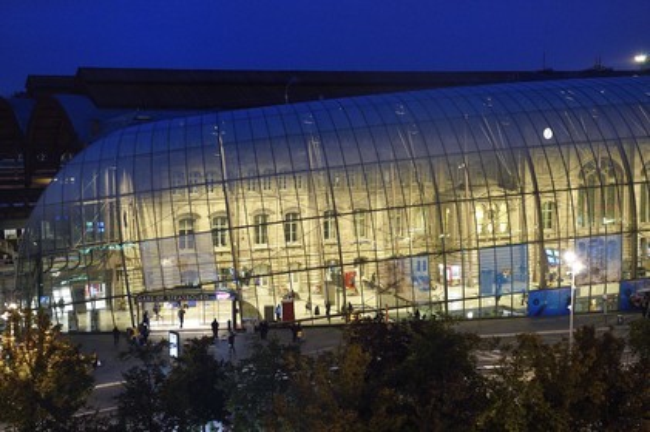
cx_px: 325
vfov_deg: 24.2
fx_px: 1010
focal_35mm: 56
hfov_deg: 35.7
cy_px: 216
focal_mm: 56
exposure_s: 1/13
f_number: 5.6
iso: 1600
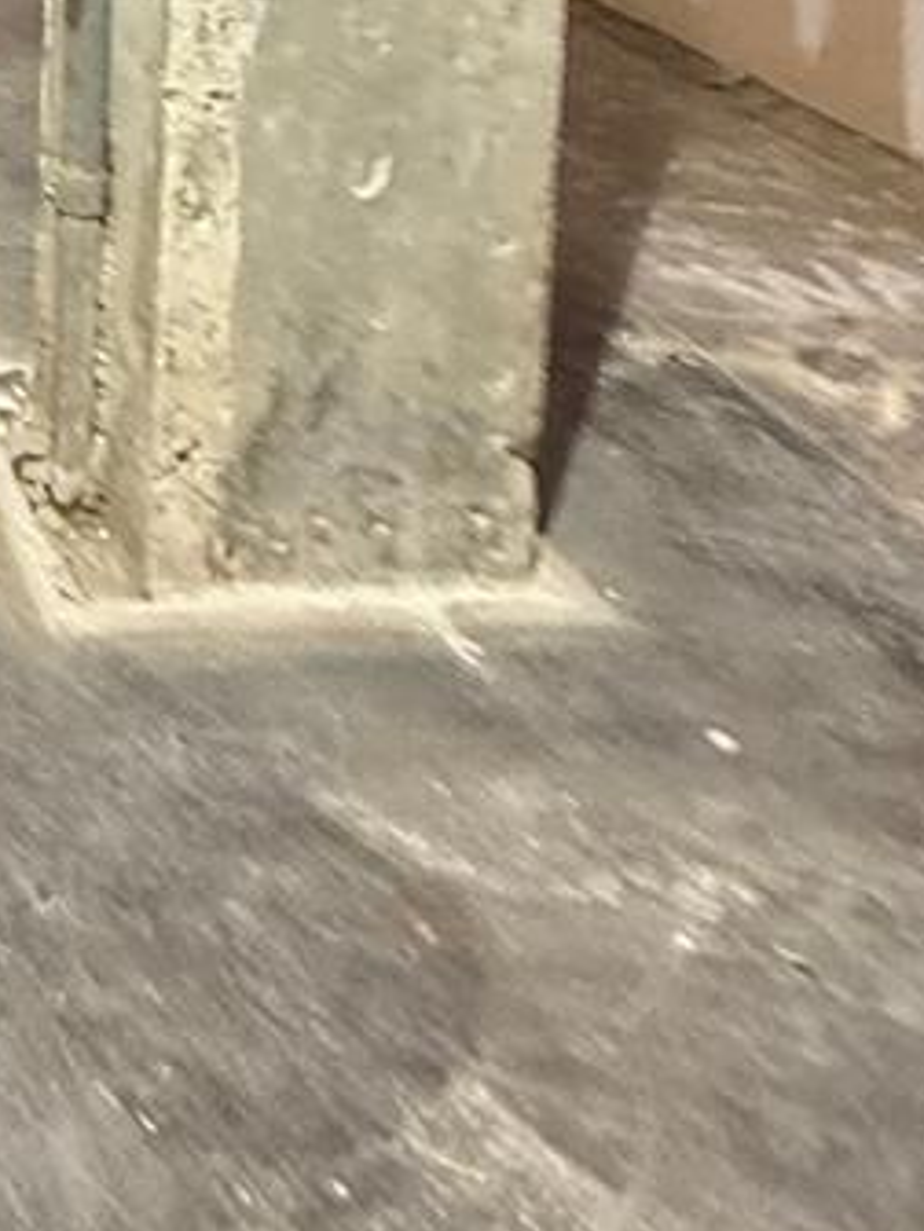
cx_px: -392
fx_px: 1780
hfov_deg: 24.1
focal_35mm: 50
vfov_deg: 29.9
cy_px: -399
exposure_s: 1/60
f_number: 2.2
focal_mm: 2.22
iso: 250
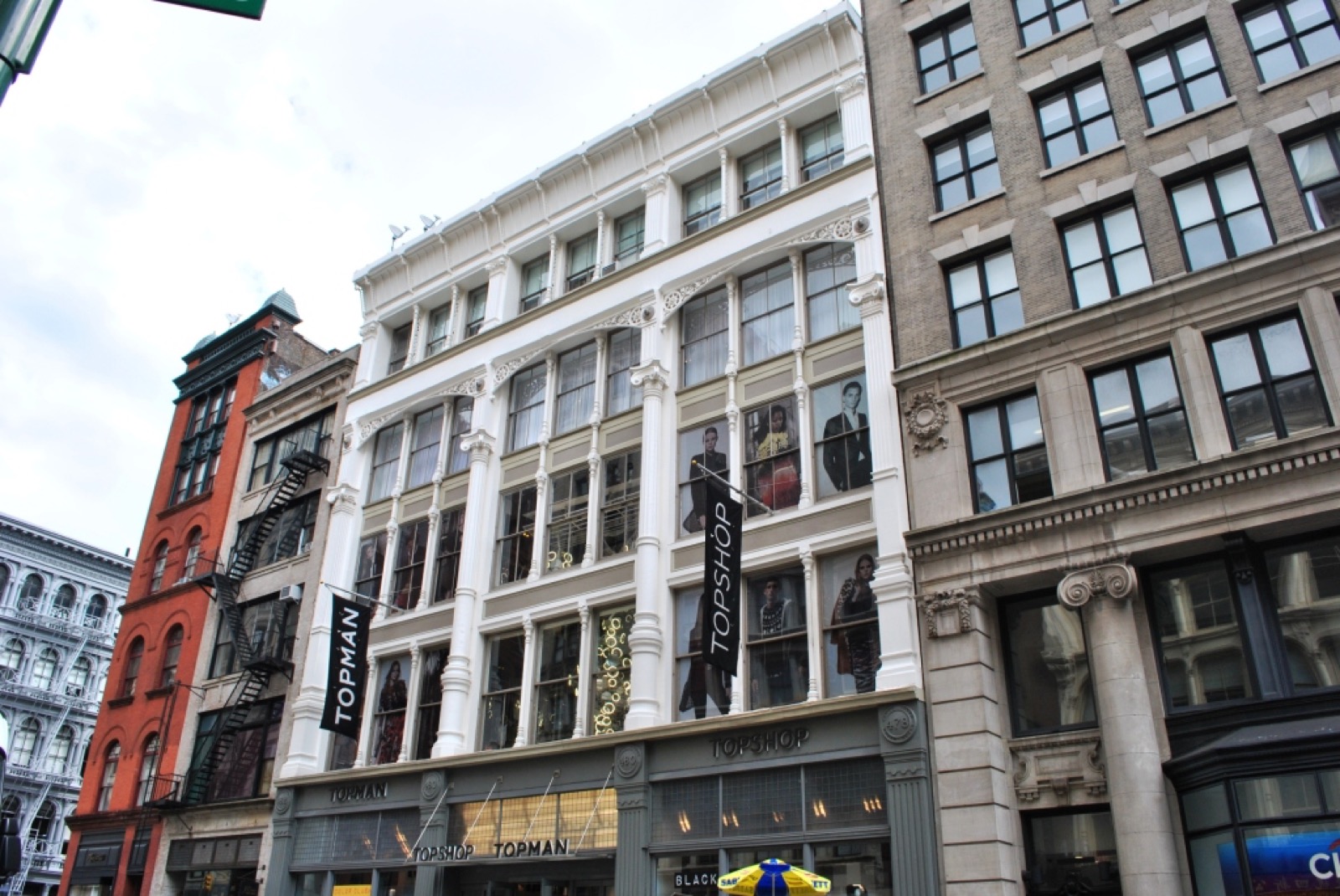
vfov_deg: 48.0
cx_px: 670
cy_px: 448
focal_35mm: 27
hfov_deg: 67.3
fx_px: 1006
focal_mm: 18
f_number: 10
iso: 200
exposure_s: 1/200
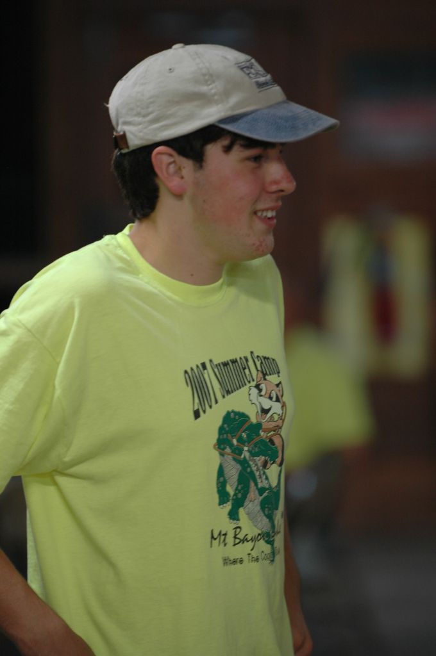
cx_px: 218
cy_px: 328
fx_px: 5464
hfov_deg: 4.6
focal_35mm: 300
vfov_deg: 6.9
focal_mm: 200
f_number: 2.8
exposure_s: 1/30
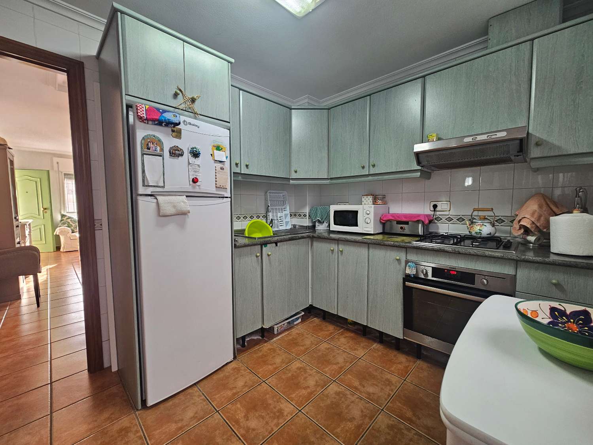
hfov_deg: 106.2
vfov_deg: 89.9
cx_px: 296
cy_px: 222
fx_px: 223
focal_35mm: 13
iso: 125
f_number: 2.2
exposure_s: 1/50
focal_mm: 2.2
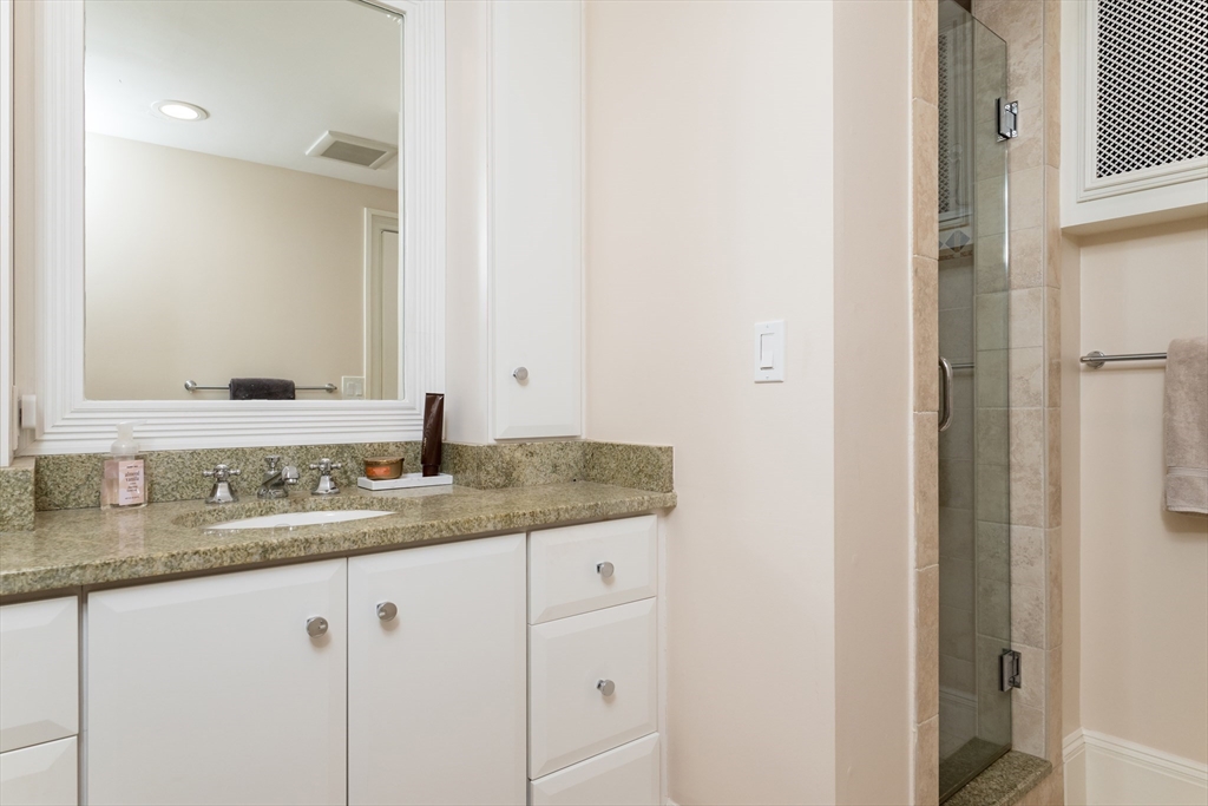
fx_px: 671
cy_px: 403
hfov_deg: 84.0
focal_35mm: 20
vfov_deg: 61.9
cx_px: 604
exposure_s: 1/125
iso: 800
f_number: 9
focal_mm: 20
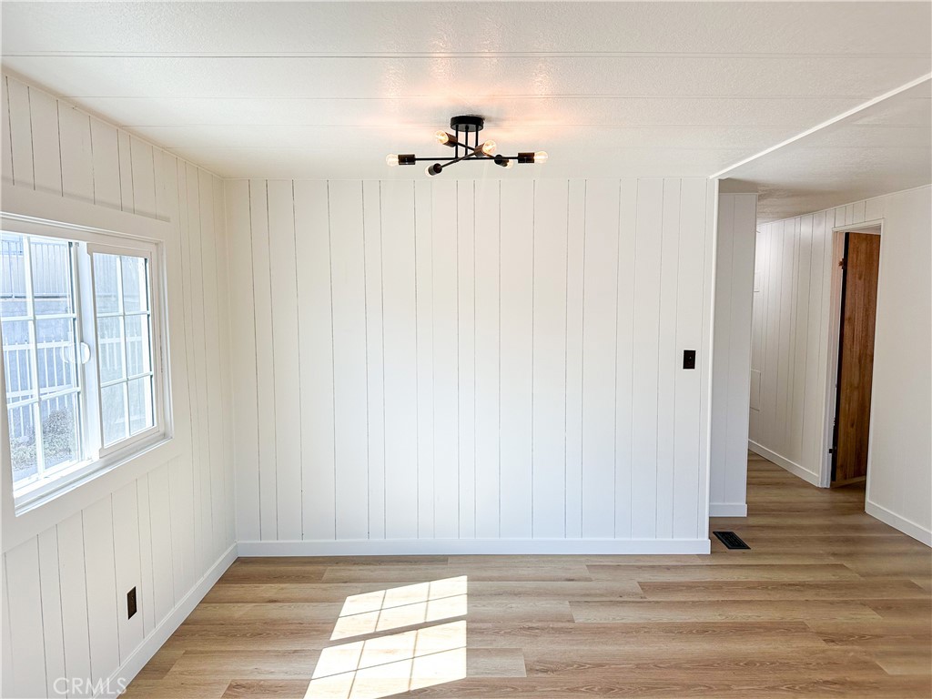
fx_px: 646
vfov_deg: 56.8
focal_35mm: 24
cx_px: 466
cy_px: 350
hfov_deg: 71.6
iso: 80
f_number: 1.8
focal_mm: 6.86
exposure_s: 1/350
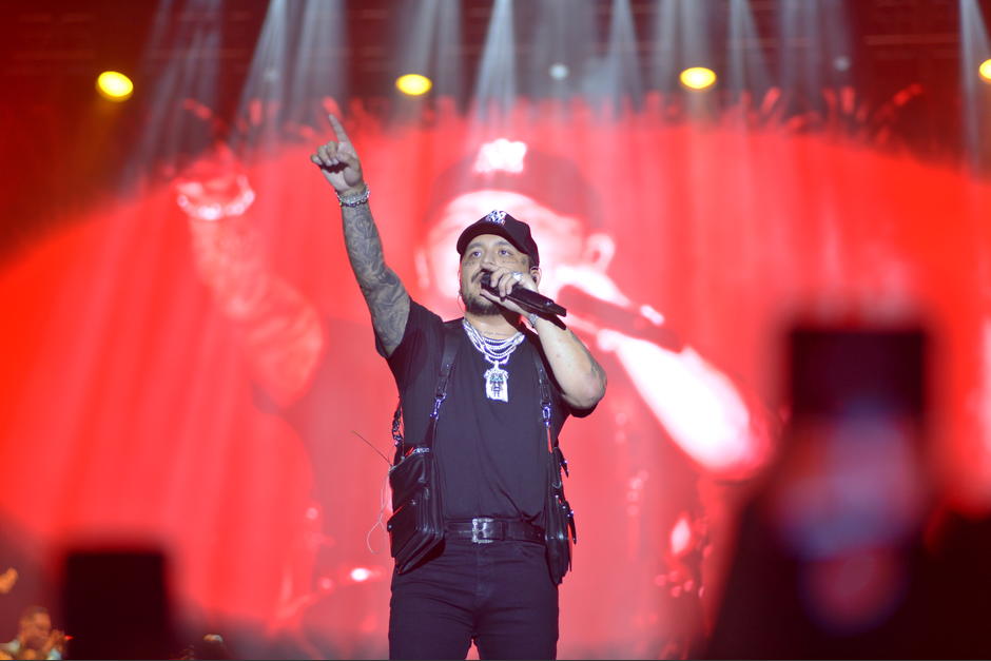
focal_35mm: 112
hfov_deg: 18.3
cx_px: 496
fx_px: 3083
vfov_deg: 12.2
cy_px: 330
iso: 1250
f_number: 2.8
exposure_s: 1/160
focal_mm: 112
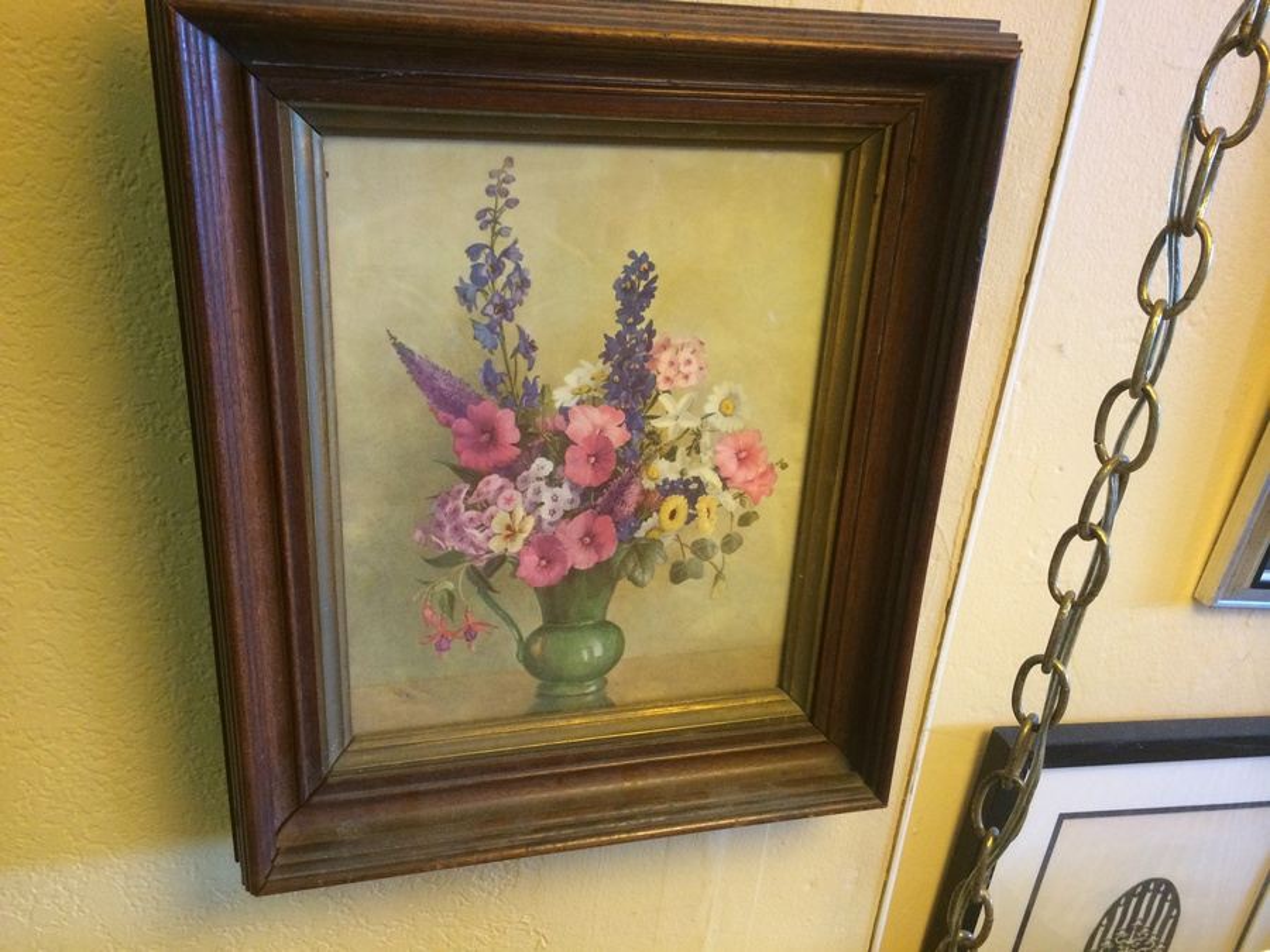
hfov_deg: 60.0
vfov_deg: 46.8
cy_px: 476
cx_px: 635
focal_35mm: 30
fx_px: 1101
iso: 200
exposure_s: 1/30
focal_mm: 4.12
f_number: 2.2
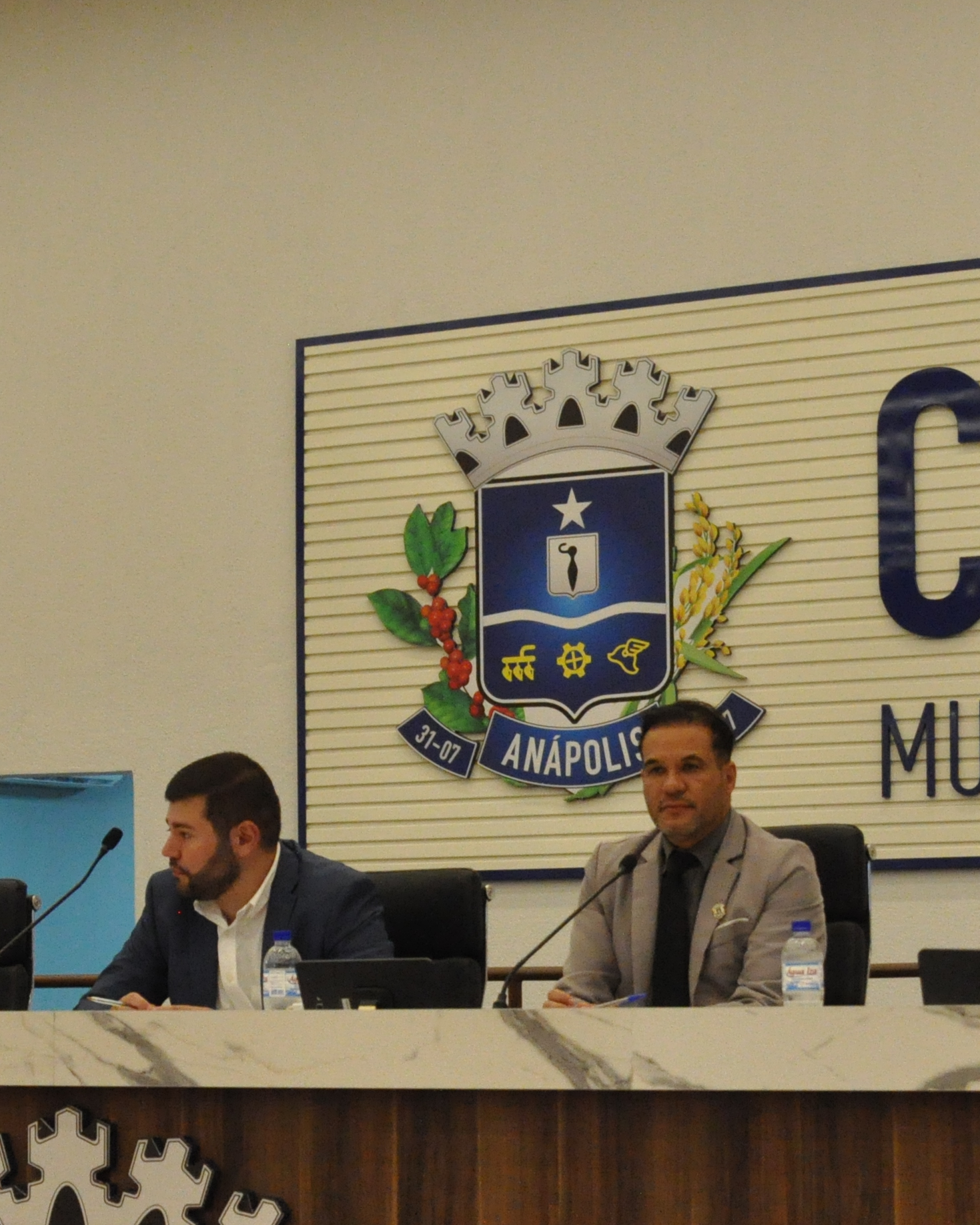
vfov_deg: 23.1
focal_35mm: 82
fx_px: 2976
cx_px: 722
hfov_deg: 18.6
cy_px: 853
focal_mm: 25
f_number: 5
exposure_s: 1/160
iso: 2500
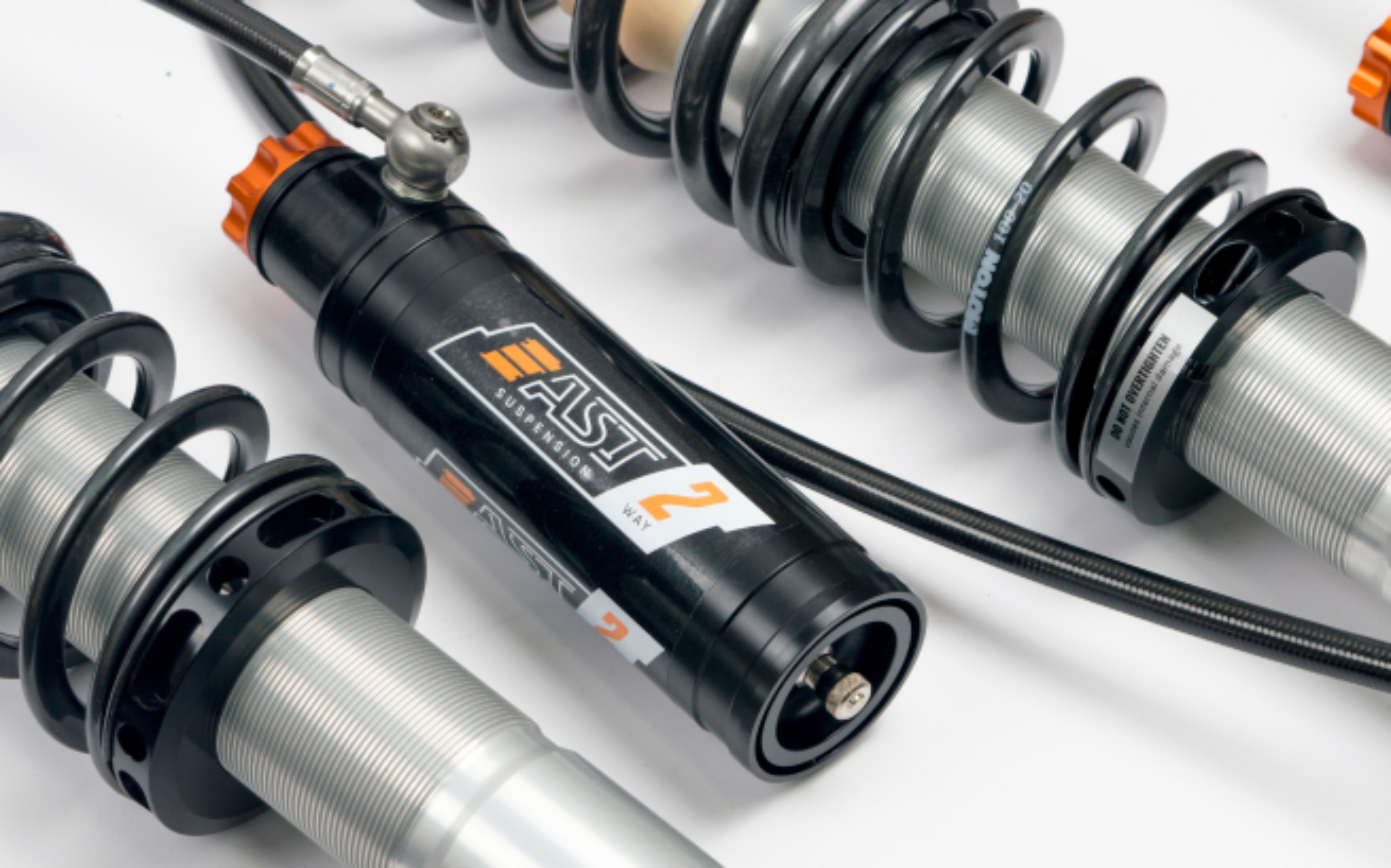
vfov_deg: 13.5
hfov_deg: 21.4
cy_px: 488
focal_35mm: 97
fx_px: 3676
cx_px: 584
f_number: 9
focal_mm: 52
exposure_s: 1/15
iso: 100
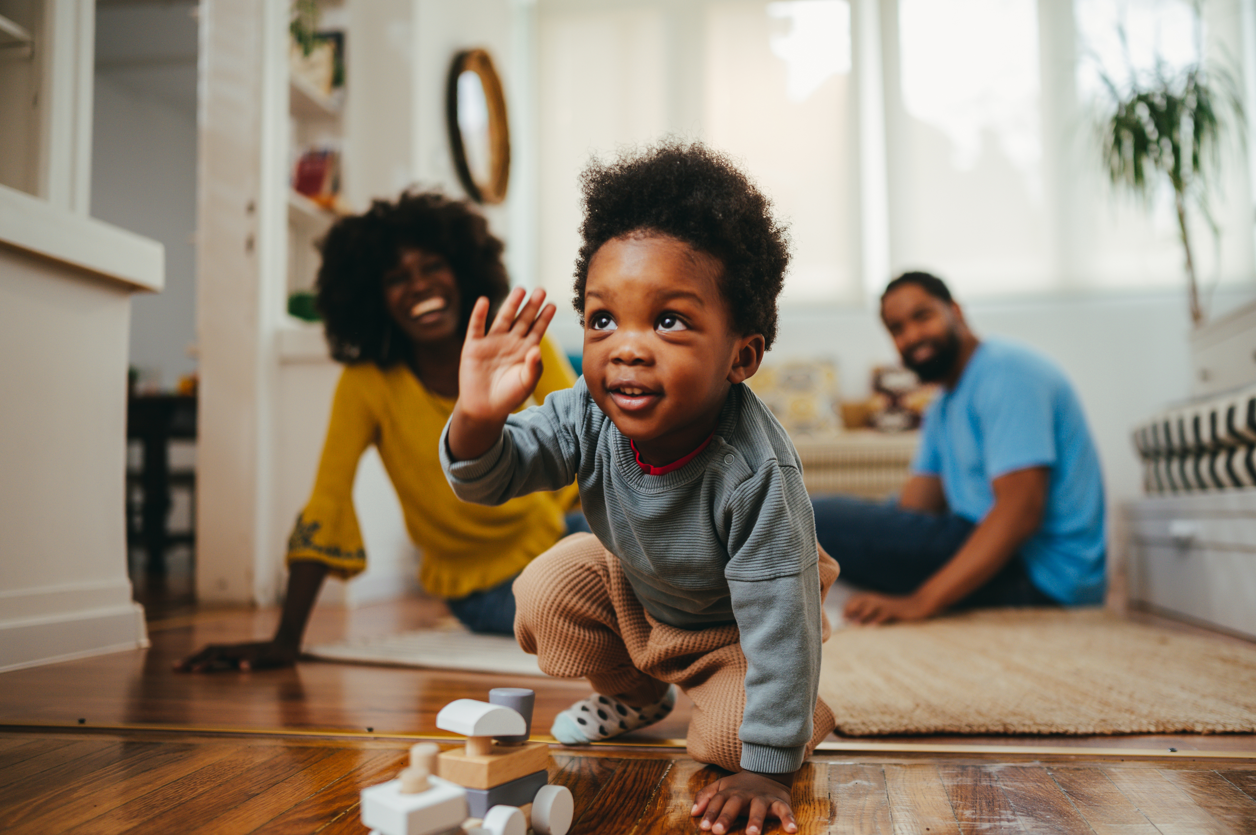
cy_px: 418
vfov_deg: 37.8
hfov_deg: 54.5
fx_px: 1220
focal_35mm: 35
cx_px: 628
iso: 400
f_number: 1.8
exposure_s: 1/200
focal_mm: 35
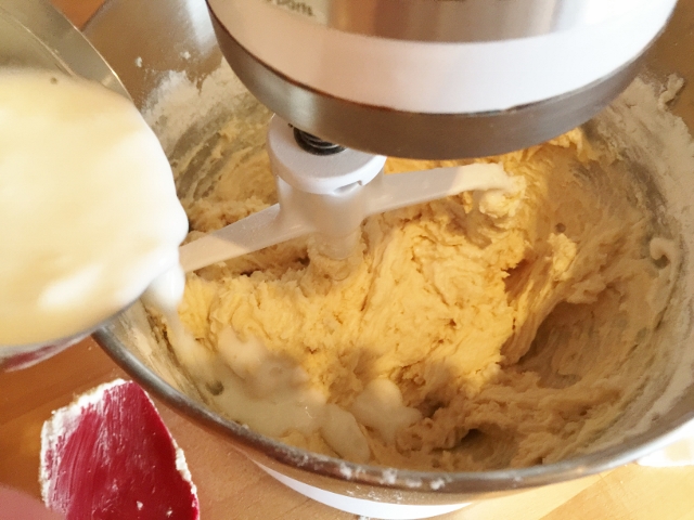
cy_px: 260
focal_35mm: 29
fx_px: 581
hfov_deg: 61.7
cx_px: 347
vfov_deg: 48.2
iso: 125
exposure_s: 1/15
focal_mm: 4.15
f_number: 2.2
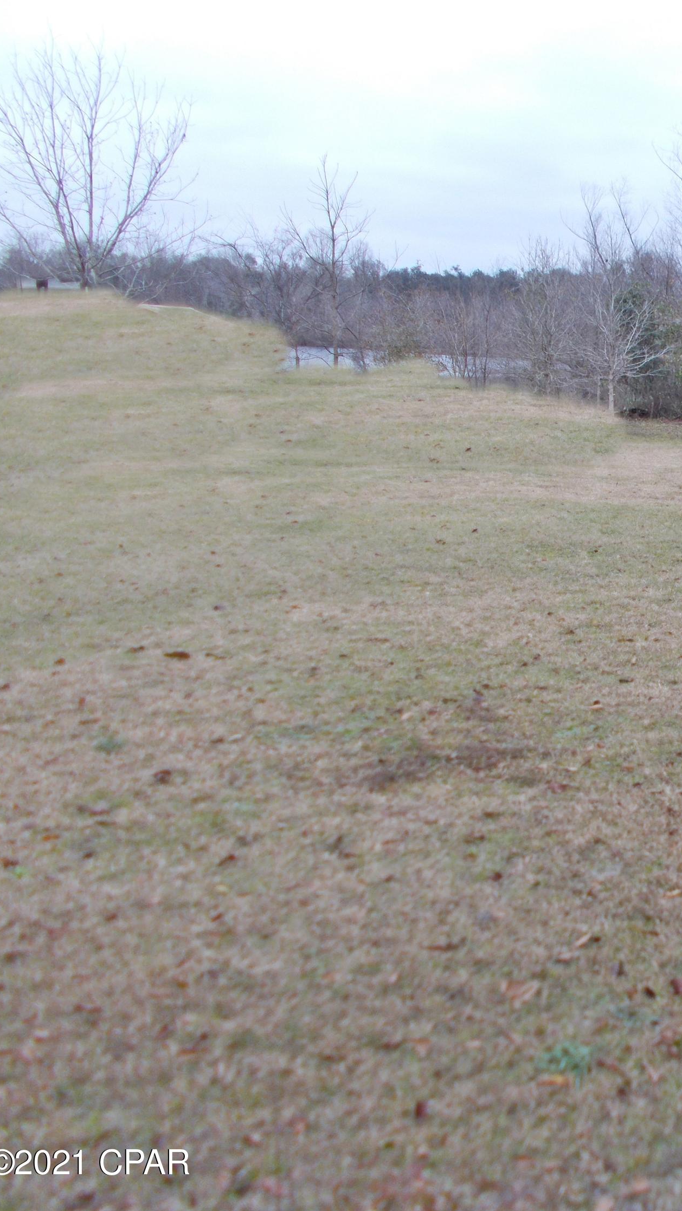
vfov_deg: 52.8
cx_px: 799
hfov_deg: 27.7
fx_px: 1221
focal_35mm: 38
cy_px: 607
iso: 80
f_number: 3.2
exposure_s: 1/160
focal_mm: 4.6
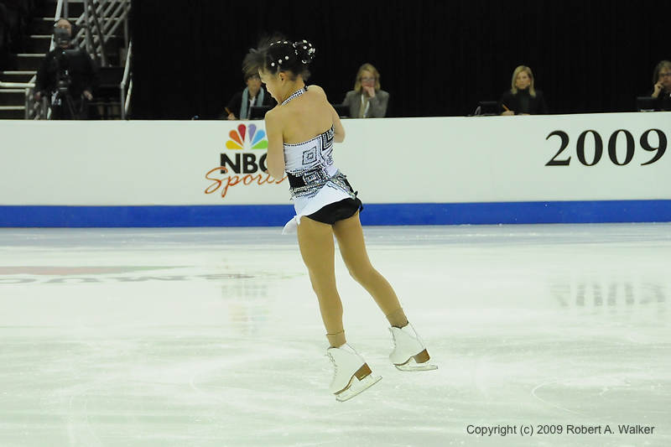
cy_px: 224
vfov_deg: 11.1
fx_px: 2292
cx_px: 336
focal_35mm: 123
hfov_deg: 16.7
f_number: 5.6
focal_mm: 82
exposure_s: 1/800
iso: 3200
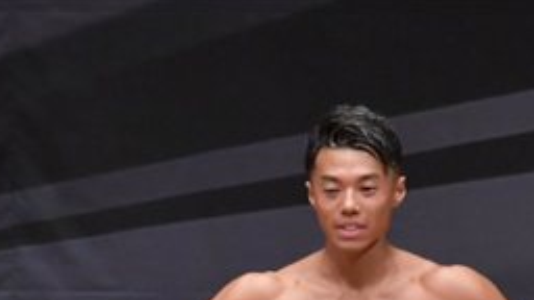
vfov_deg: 1.3
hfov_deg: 2.4
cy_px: 535
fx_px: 12800
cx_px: -84
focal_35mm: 904
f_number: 5.6
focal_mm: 190
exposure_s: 1/400
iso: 6400
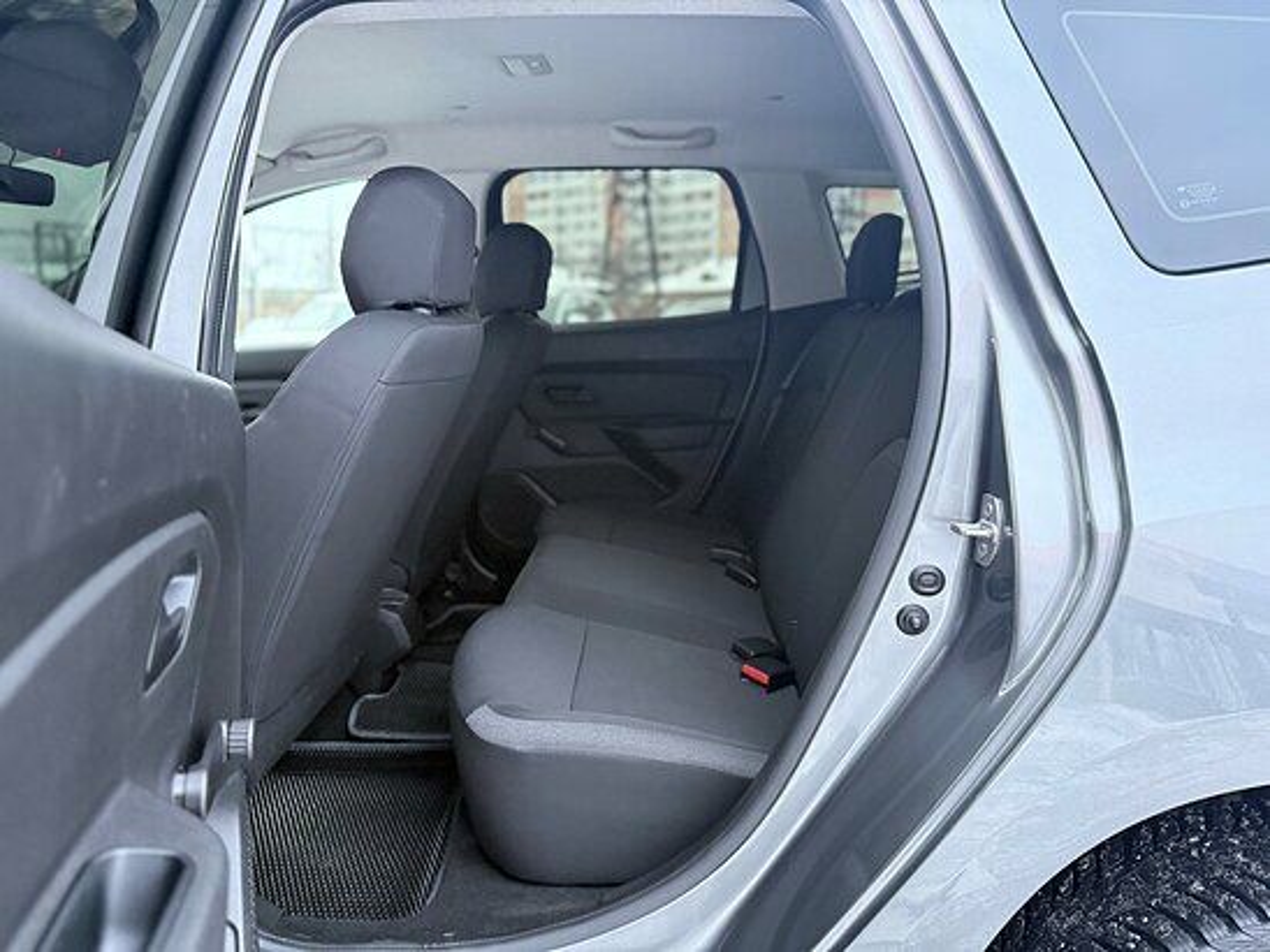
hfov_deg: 71.6
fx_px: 881
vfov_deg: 56.8
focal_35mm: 24
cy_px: 476
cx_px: 635
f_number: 1.78
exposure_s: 1/53
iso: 800
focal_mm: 6.76
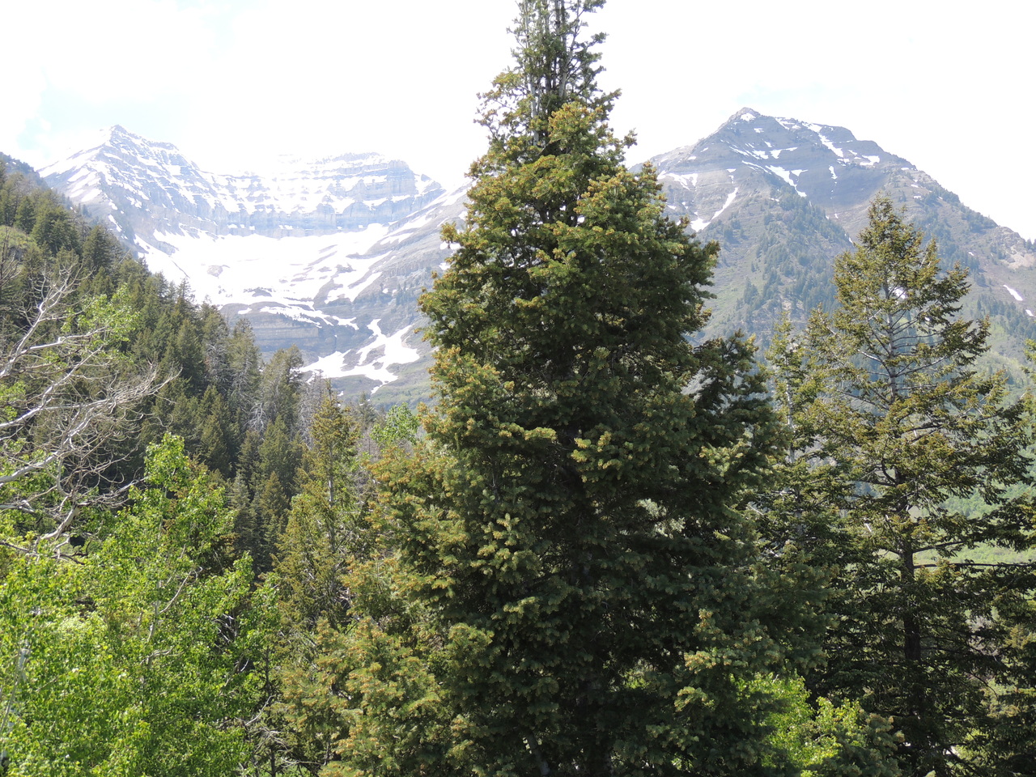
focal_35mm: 47
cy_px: 388
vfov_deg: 30.9
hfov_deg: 40.4
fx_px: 1407
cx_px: 518
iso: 100
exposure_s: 1/400
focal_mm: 8.3
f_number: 3.5
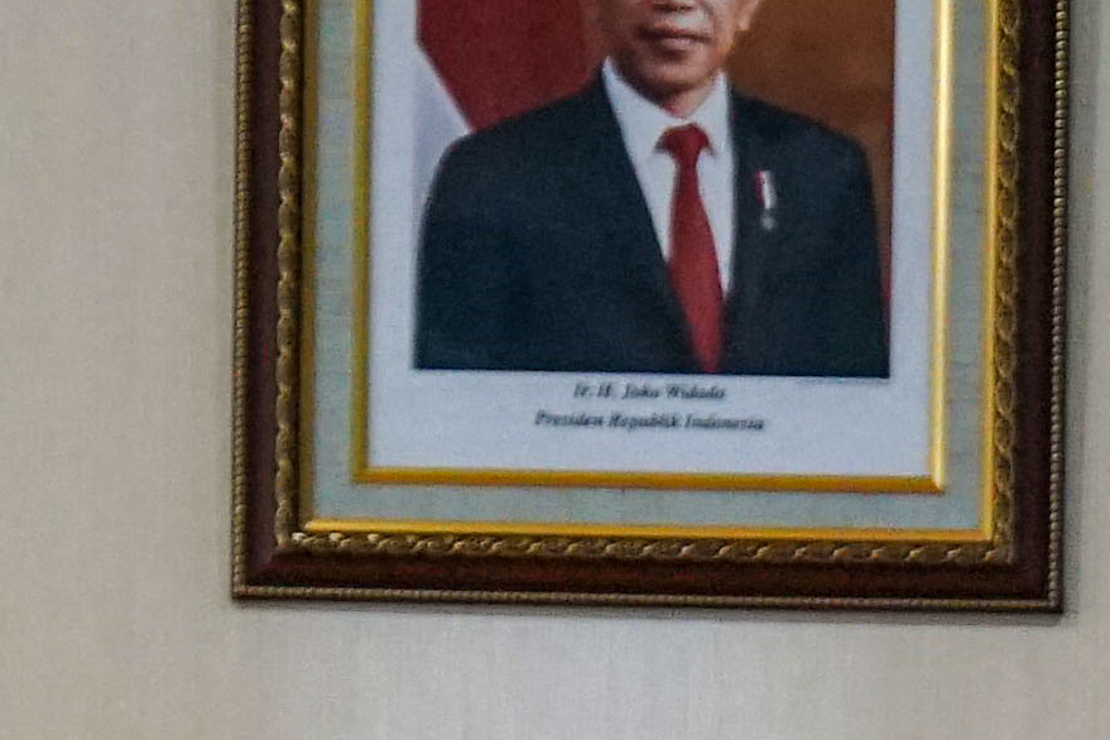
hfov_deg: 3.4
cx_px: 2473
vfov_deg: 2.3
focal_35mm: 604
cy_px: 1692
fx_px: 18635
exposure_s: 1/100
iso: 1000
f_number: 5.6
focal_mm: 59
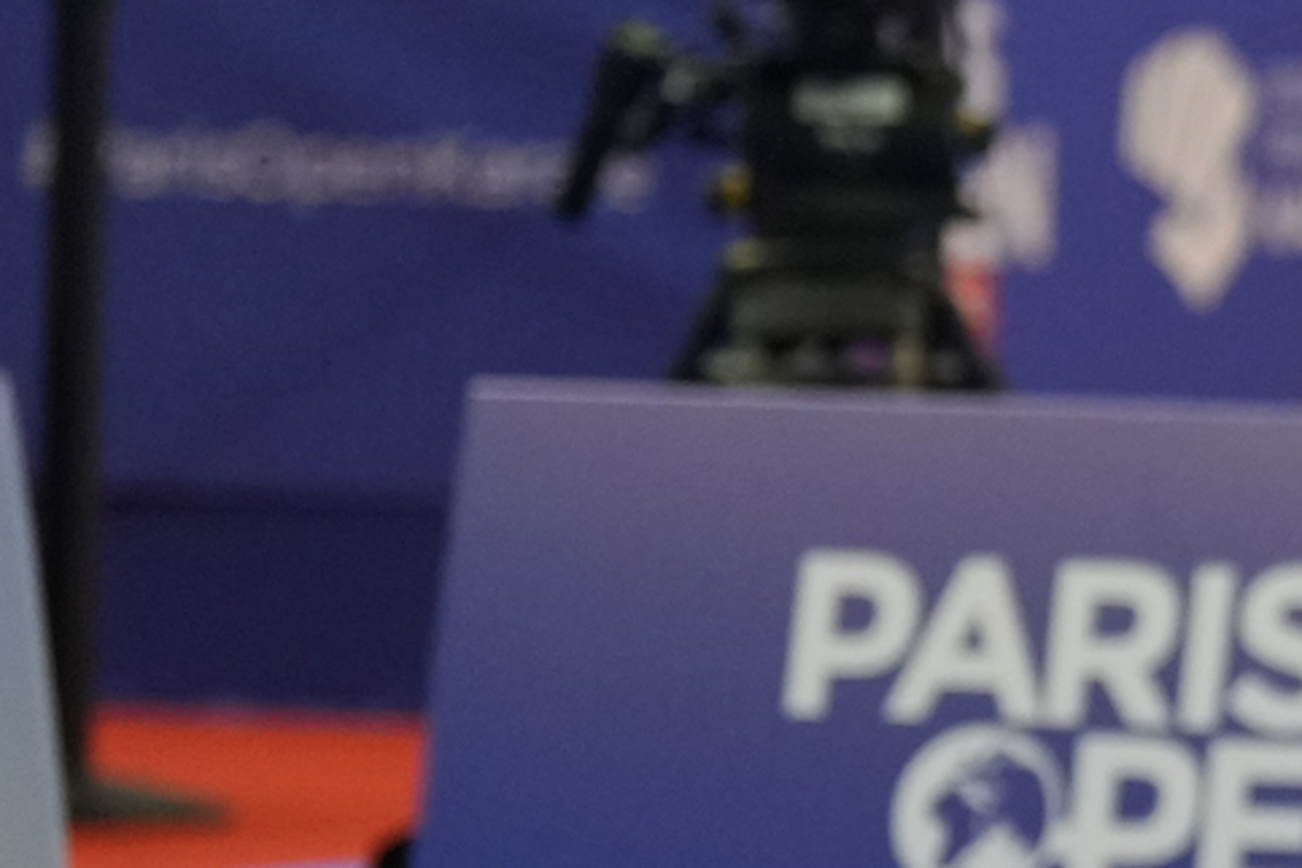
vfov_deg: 2.6
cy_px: 431
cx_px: 2954
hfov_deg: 3.8
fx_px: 19095
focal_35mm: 528
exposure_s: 1/500
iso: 1600
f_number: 2.8
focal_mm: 102
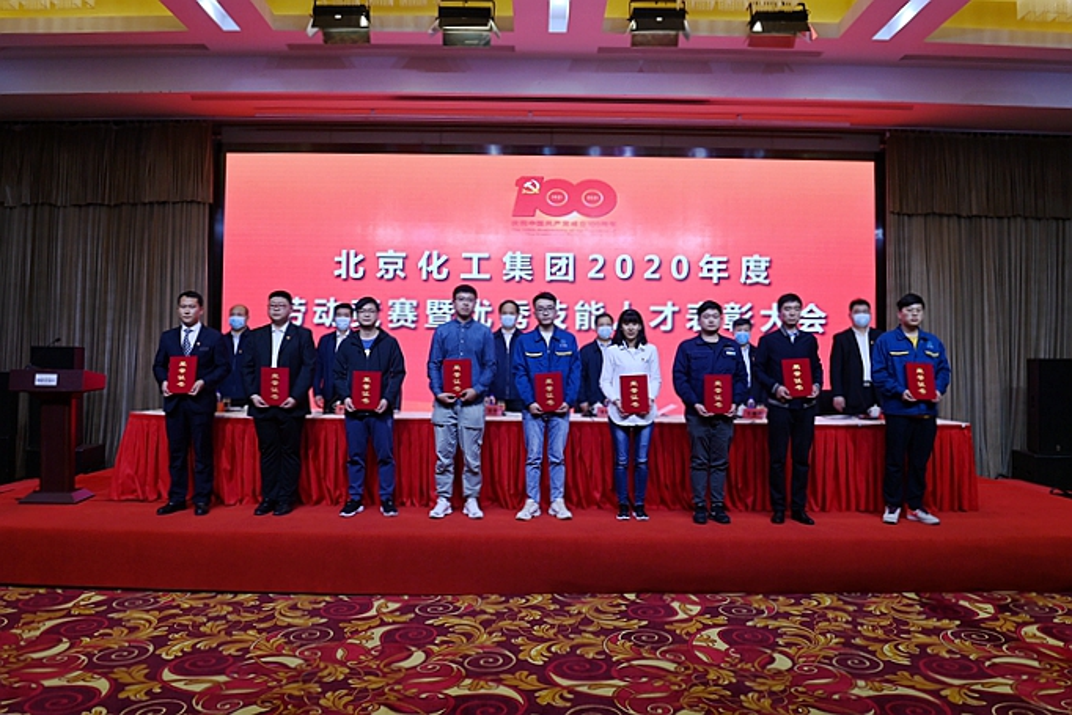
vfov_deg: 53.2
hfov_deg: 73.7
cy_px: 358
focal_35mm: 24
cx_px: 536
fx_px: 715
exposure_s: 1/160
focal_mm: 24
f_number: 4.5
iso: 640
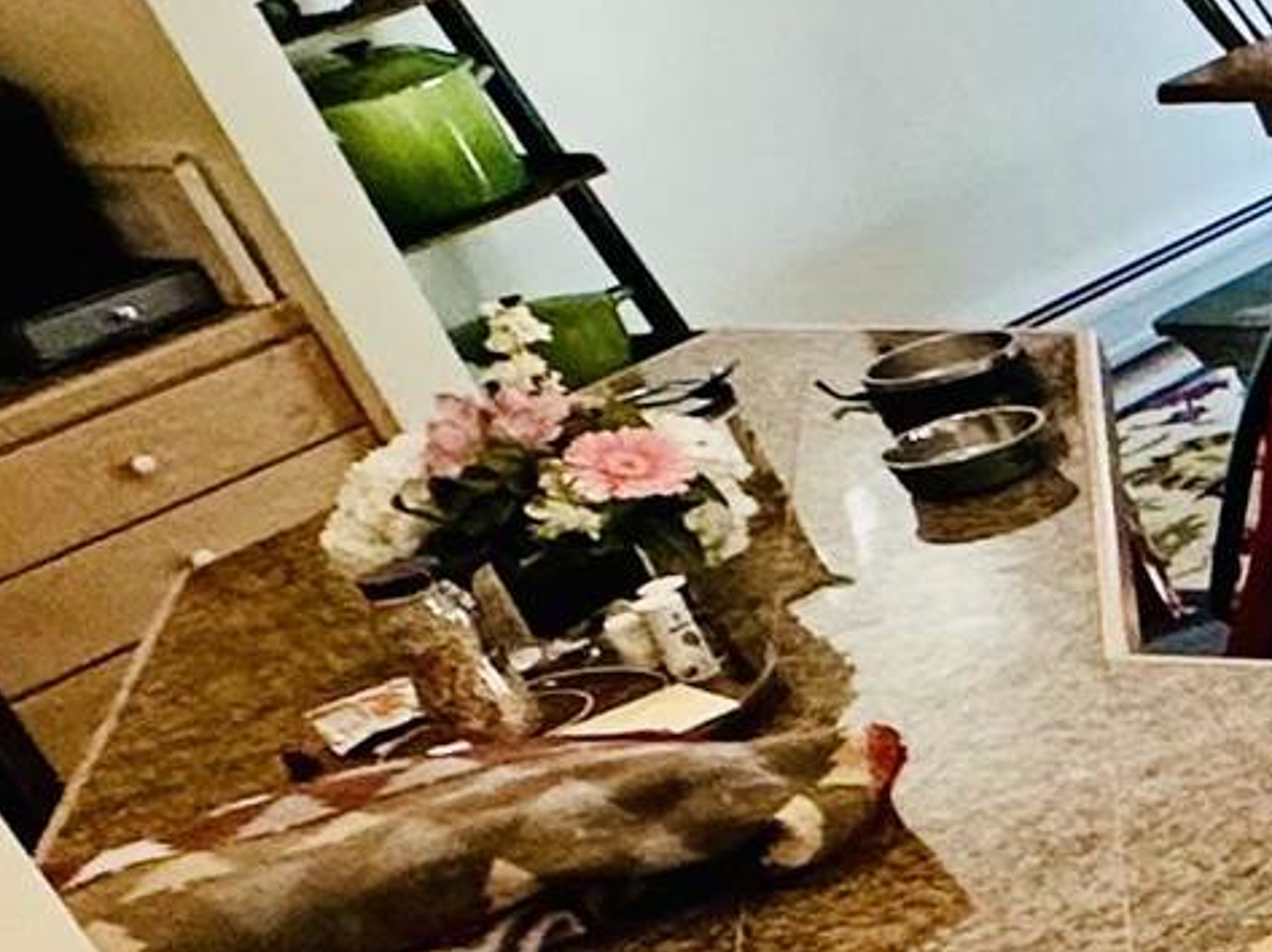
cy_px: 721
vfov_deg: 16.1
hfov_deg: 12.8
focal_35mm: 91
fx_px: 3341
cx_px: 3464
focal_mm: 2.22
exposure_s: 1/120
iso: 200
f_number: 2.2
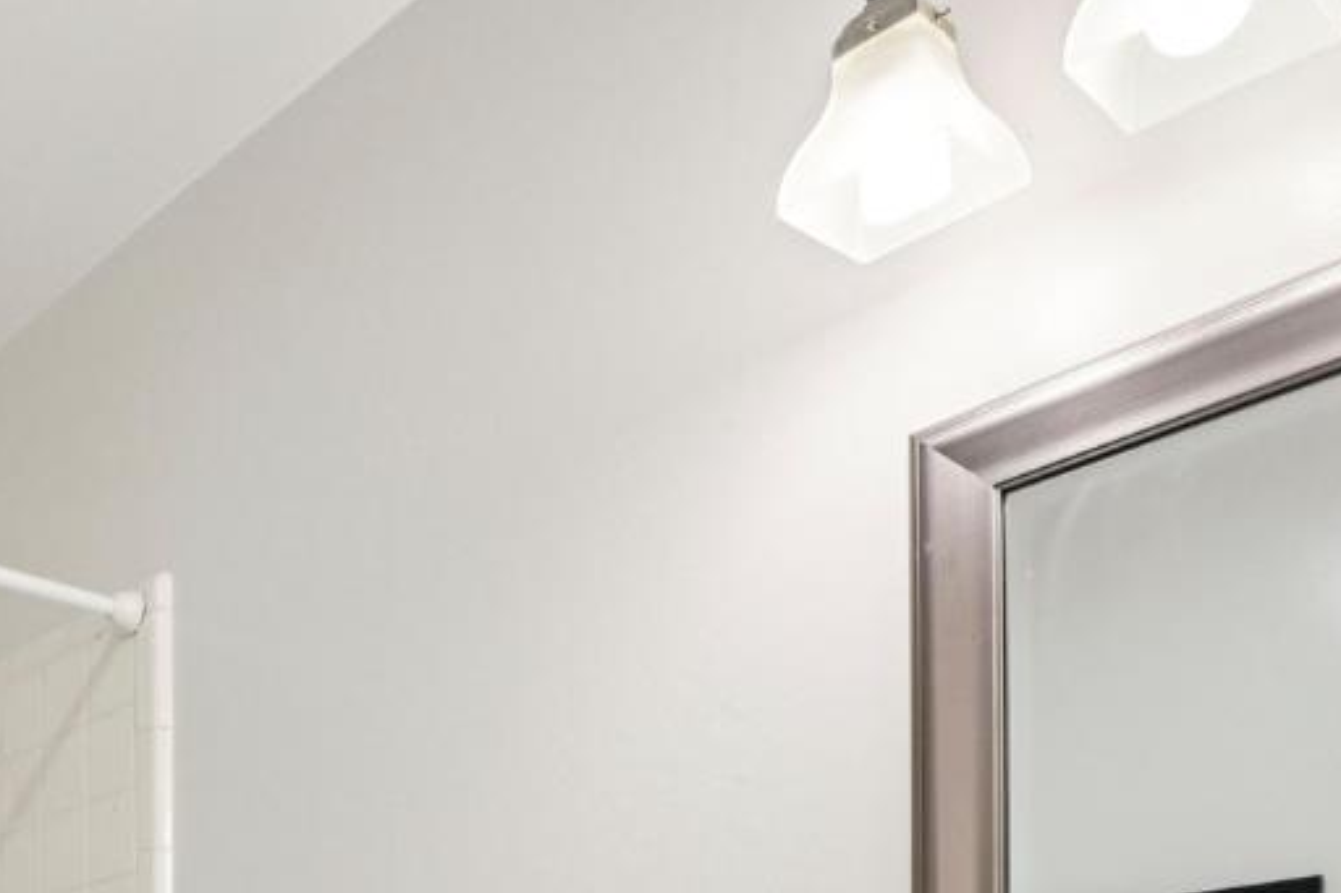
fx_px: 1527
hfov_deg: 43.6
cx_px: 149
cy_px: 1240
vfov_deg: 26.3
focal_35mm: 41
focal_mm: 14
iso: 640
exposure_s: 1/30
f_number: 8
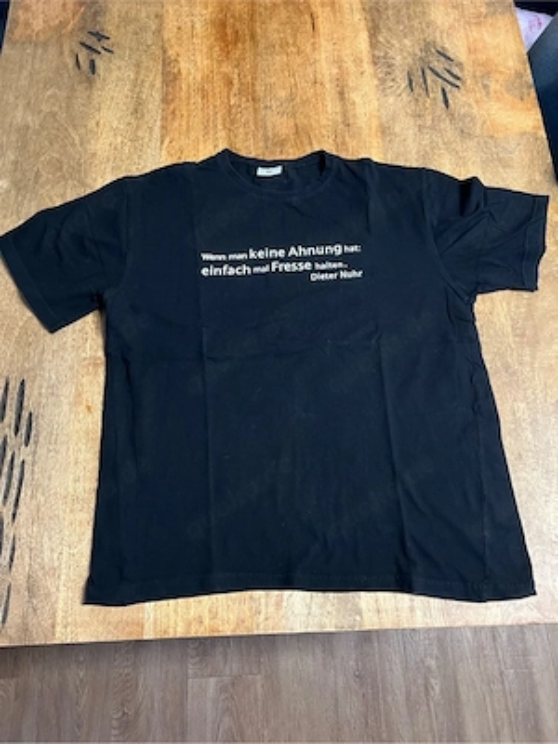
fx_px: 559
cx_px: 279
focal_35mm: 26
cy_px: 372
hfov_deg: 53.1
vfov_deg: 67.3
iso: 500
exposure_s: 1/42
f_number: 1.5
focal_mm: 5.7
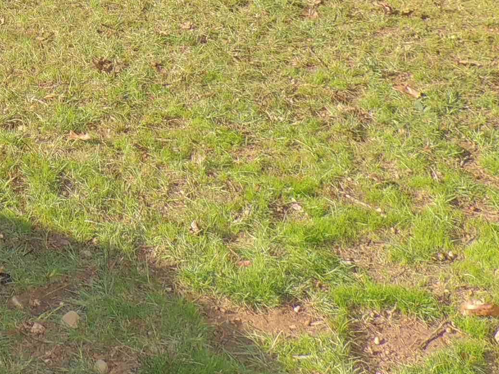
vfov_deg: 18.7
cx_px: -100
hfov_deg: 24.8
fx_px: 1024
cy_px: -162
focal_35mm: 71
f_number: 3
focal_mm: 4.3
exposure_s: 1/500
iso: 100
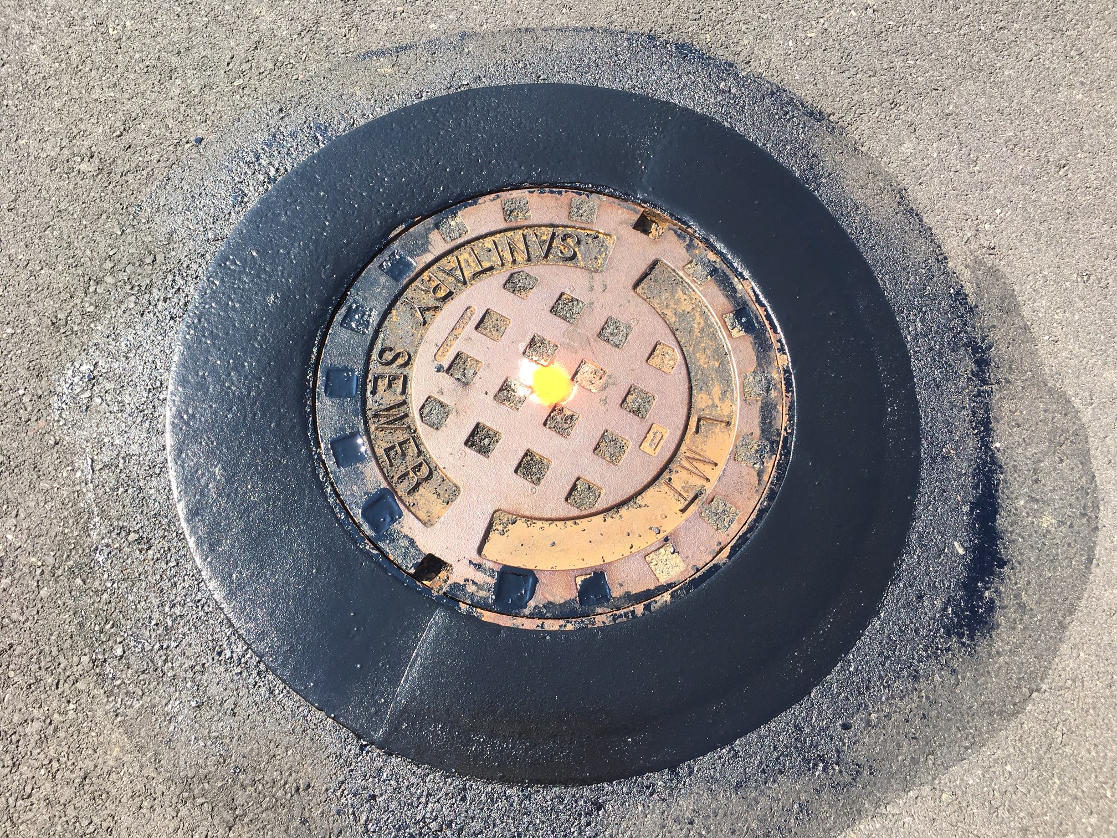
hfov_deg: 61.7
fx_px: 936
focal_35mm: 29
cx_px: 558
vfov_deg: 48.2
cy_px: 419
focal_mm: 4.15
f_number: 2.2
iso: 25
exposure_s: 1/442
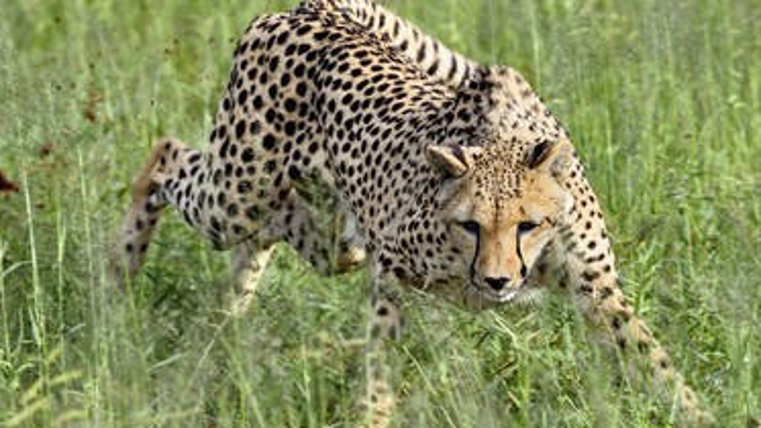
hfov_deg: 9.1
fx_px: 4763
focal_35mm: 236
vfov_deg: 5.2
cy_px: 220
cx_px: 365
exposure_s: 1/1000
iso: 400
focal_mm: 200
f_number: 6.3
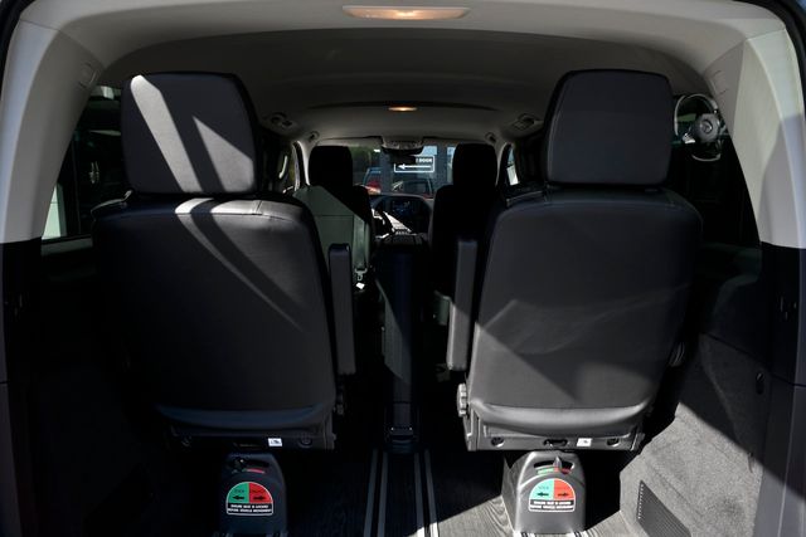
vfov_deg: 53.2
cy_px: 268
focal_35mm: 24
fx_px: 537
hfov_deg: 73.7
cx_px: 403
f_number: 7.1
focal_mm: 24
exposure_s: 1/80
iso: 125
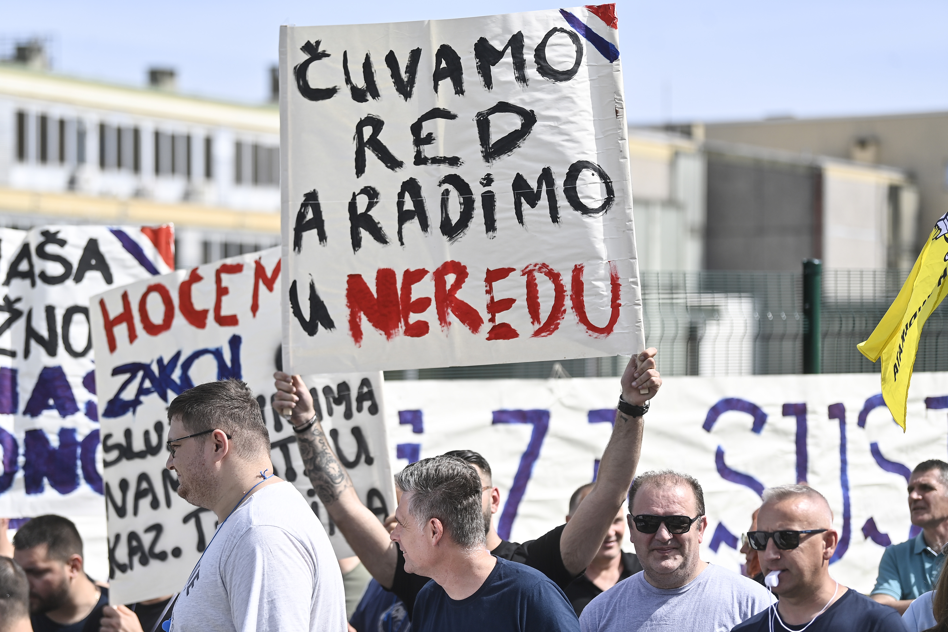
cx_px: 474
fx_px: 2949
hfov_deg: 18.3
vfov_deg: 12.2
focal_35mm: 112
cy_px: 316
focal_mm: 112
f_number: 2.8
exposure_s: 1/2000
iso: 100
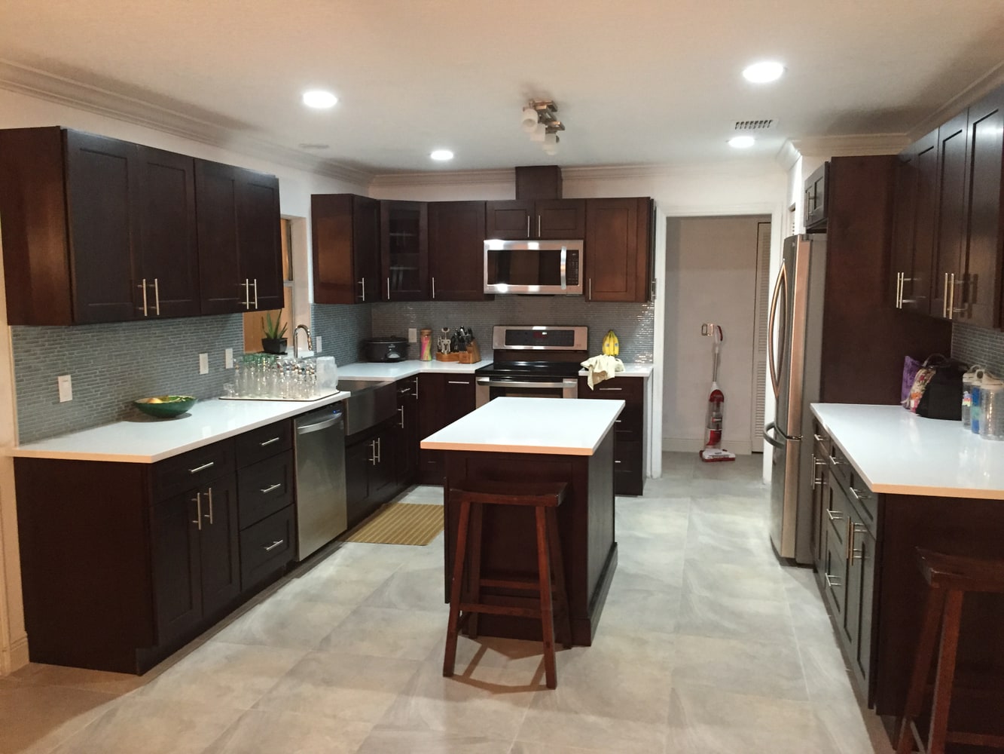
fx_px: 841
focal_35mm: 29
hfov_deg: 61.7
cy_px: 377
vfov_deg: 48.2
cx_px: 502
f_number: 2.2
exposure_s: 1/20
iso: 250
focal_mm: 4.15
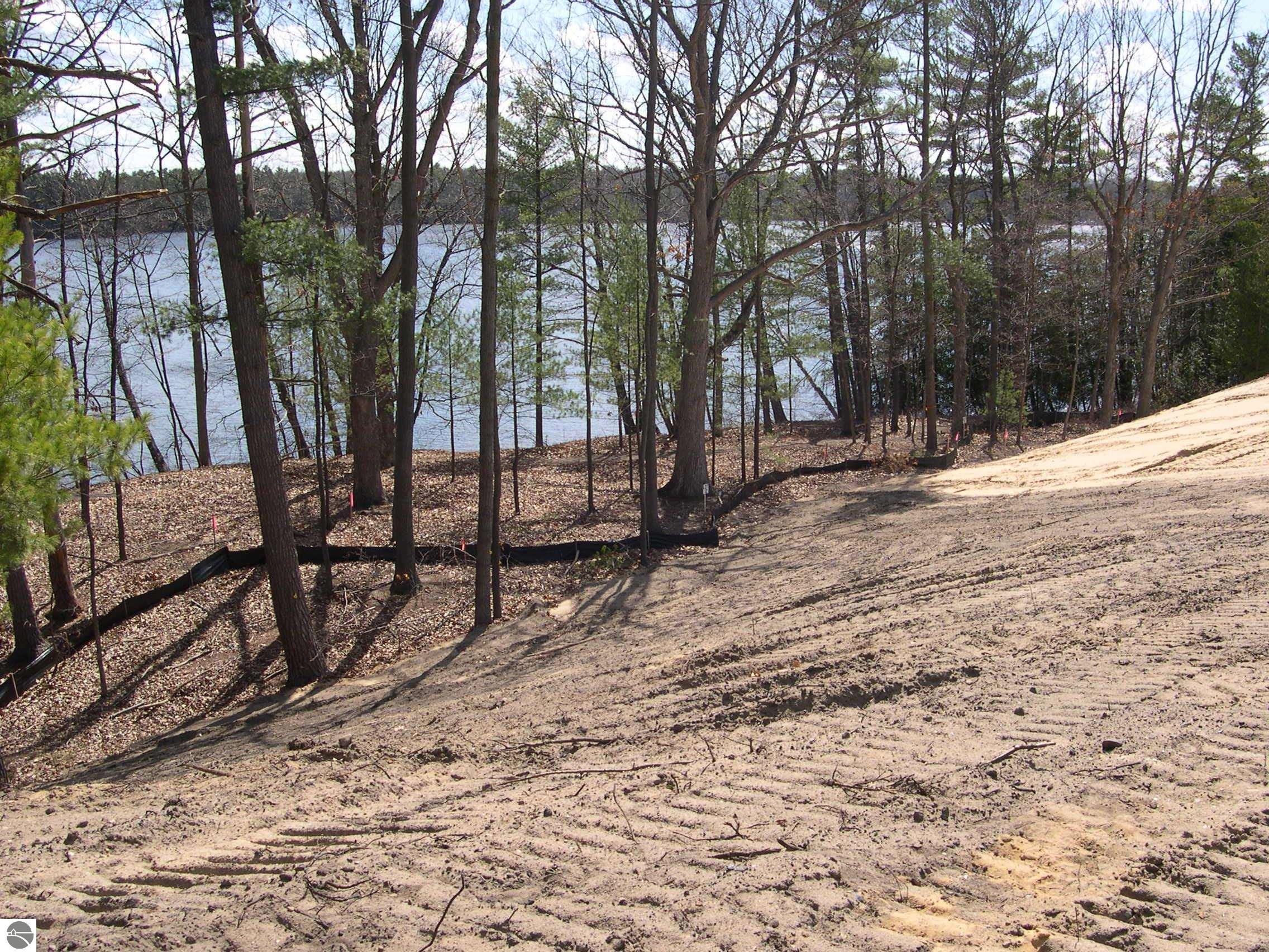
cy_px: 476
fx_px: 1393
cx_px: 634
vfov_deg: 37.7
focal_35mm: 38
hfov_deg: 49.0
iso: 100
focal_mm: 8
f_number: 7.6
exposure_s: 1/141
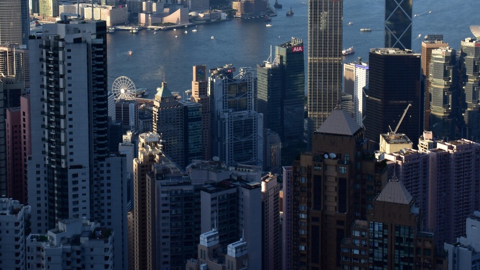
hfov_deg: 27.9
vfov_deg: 15.6
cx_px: 219
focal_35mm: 76
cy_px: 13
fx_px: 967
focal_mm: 30
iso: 100
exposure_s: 1/125
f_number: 8
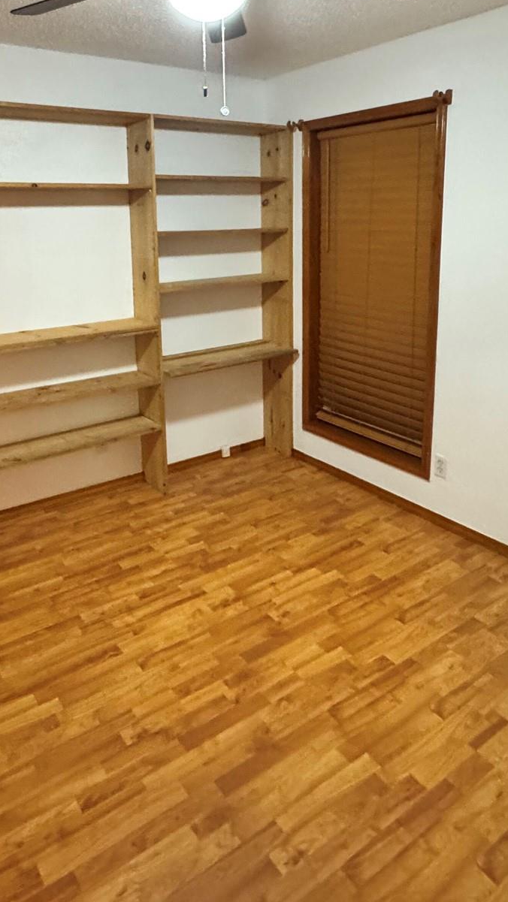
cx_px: 239
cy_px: 337
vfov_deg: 70.7
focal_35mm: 26
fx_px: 622
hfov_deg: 44.4
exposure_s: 1/60
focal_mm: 2.22
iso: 1000
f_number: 2.2
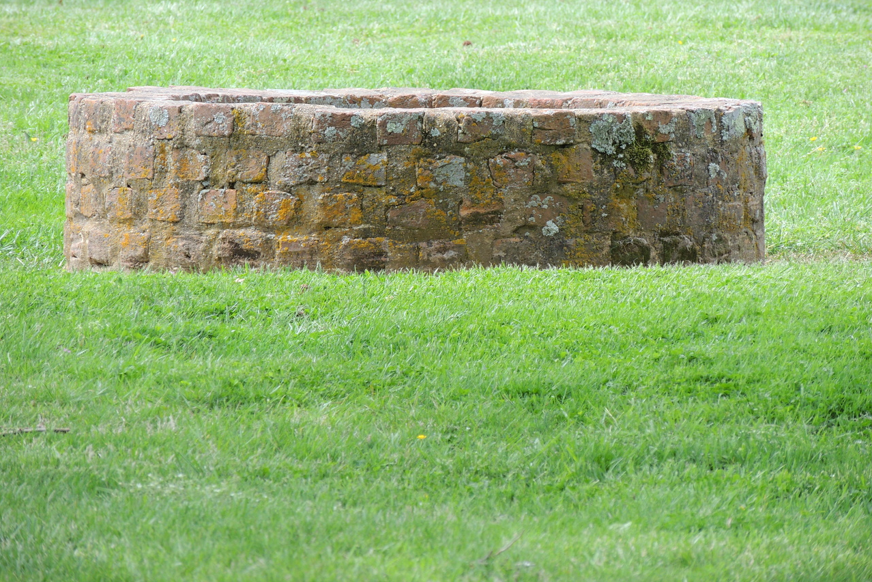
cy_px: 277
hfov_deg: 4.0
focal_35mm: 521
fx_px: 12619
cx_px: 436
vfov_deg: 2.6
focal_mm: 89.1
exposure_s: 1/250
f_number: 4.9
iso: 180
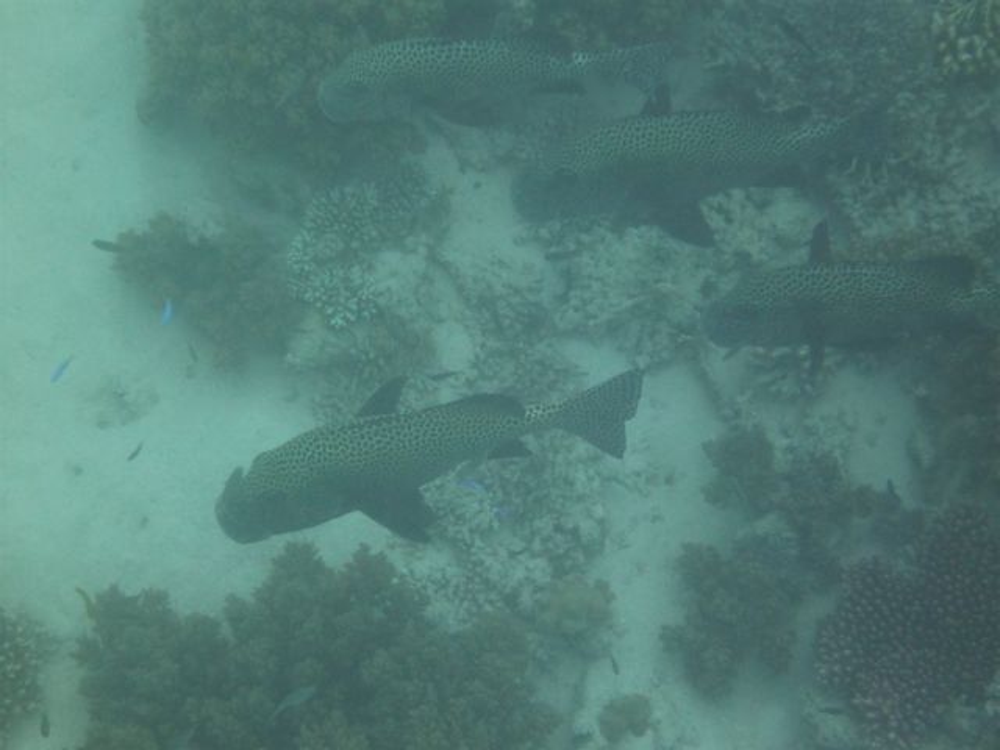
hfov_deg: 15.4
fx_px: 3698
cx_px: 500
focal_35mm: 128
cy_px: 375
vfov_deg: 11.6
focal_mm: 22.8
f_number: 5.9
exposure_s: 1/125
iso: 320
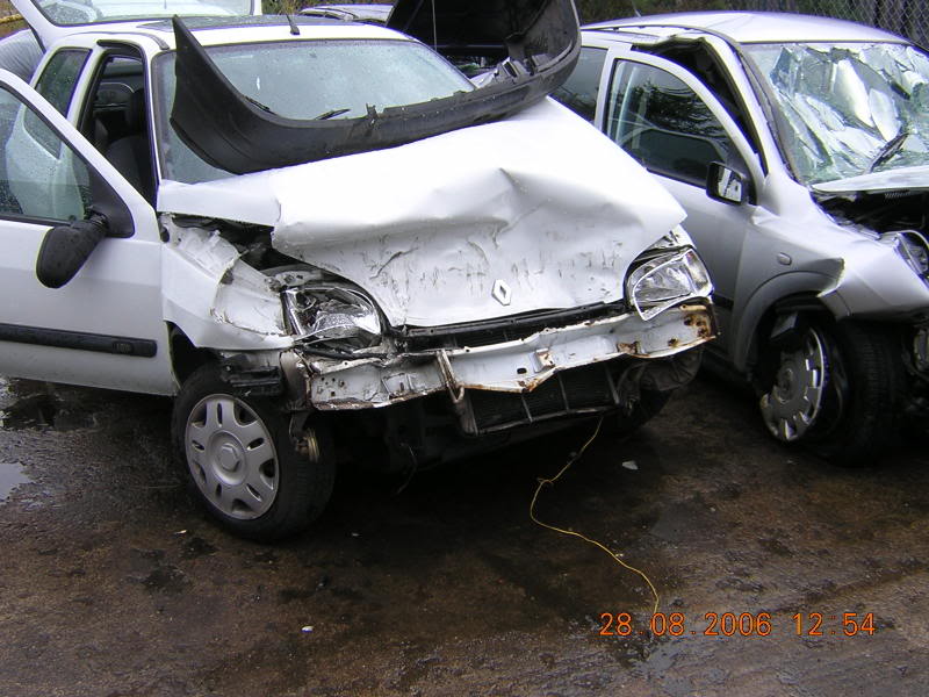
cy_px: 348
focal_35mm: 36
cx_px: 464
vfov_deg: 39.7
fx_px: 966
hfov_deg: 51.4
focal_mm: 4.7
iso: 100
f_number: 5.2
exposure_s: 1/166
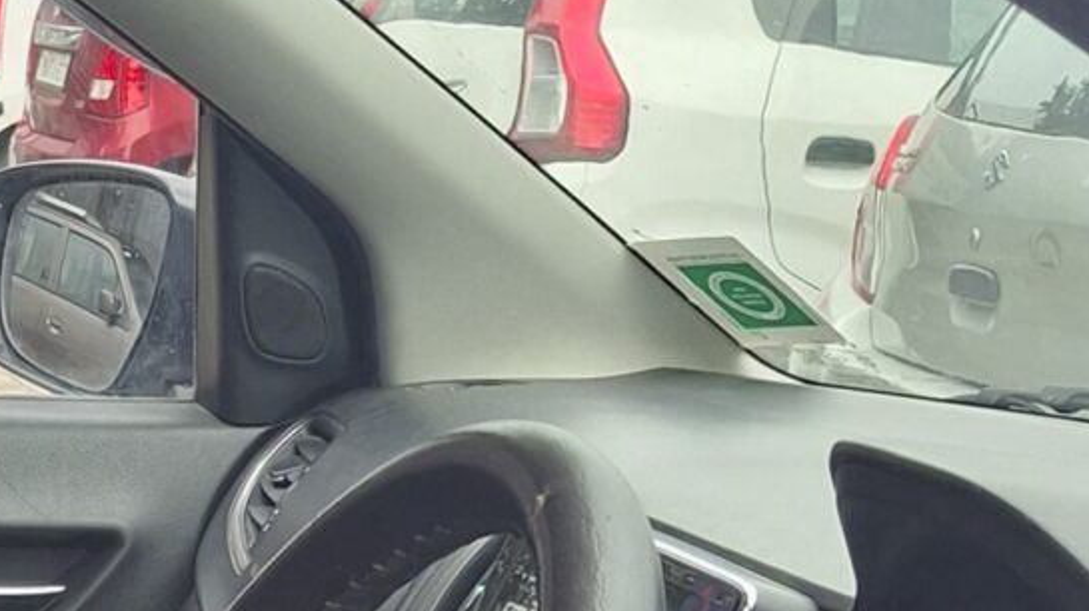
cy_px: 1202
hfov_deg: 15.6
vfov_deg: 8.9
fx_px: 3694
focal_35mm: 128
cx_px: -474
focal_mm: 4.69
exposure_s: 1/180
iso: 32
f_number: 1.8
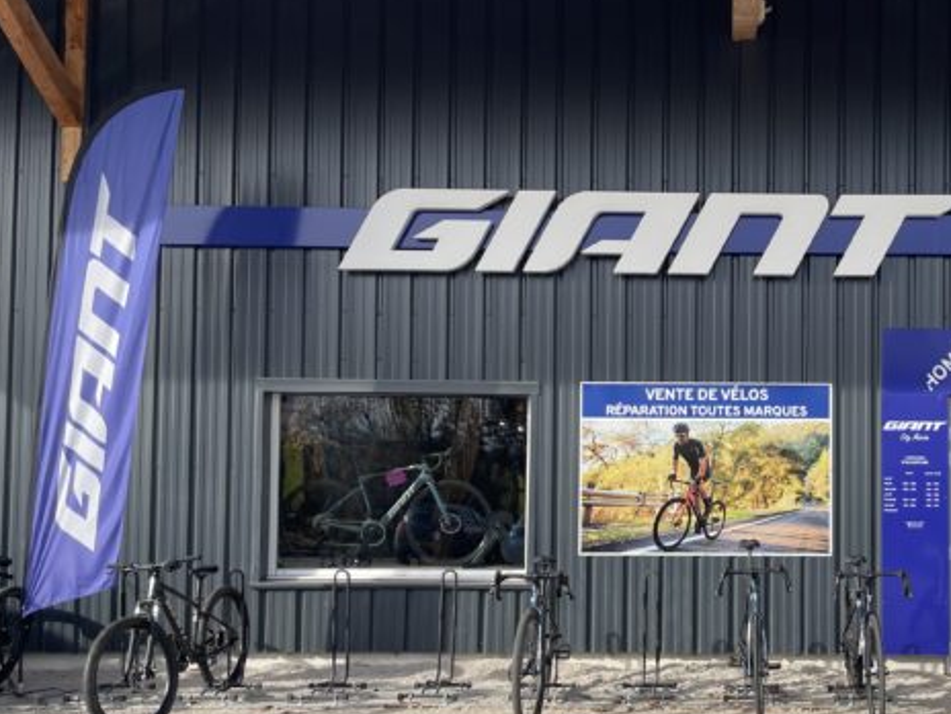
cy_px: 445
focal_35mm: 43
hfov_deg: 42.3
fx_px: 1181
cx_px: 734
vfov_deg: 33.4
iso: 32
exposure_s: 1/1642
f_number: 1.6
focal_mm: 4.2
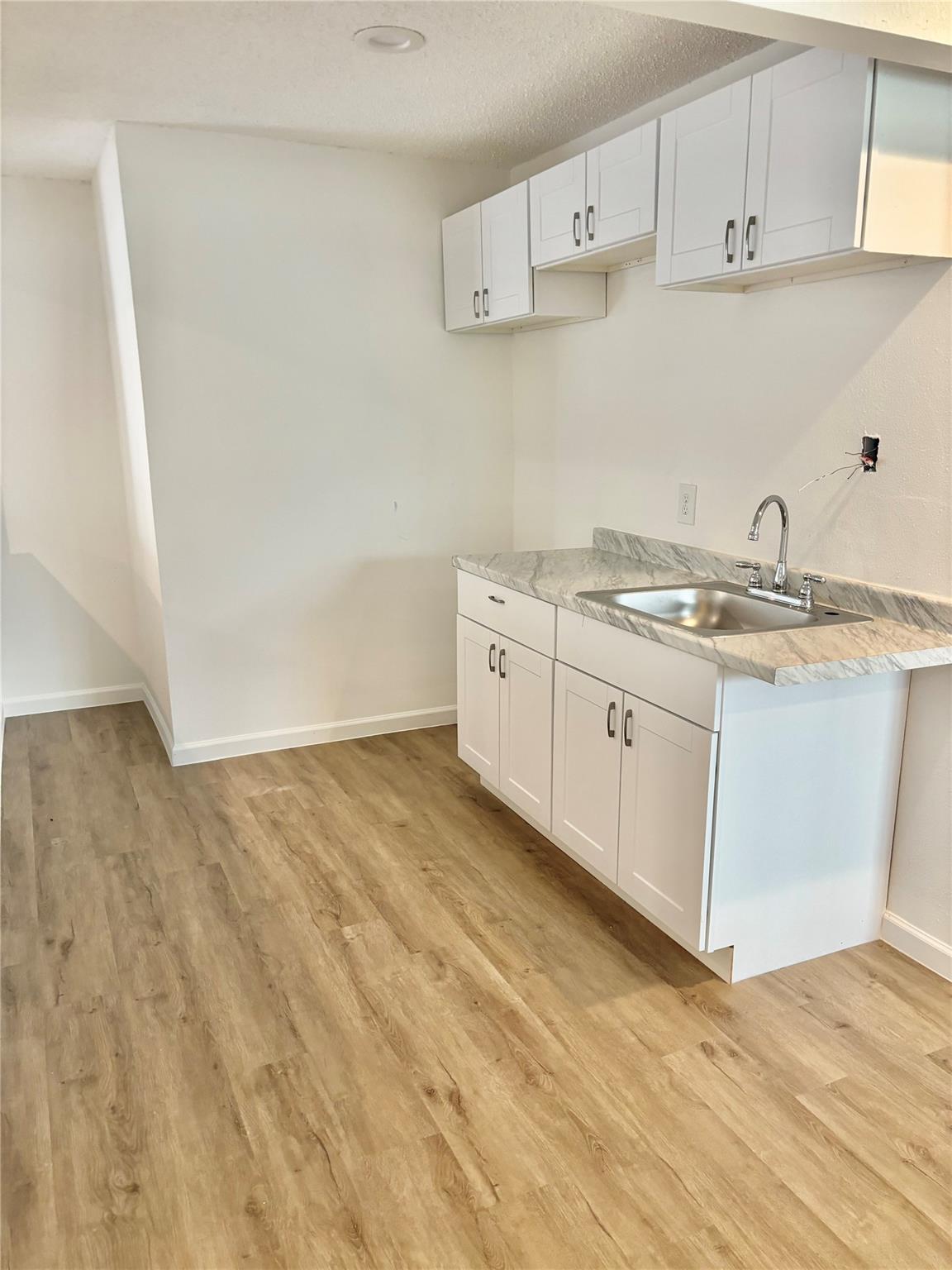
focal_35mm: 26
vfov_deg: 67.3
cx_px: 476
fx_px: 953
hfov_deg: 53.1
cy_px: 635
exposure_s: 1/77
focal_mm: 5.96
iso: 125
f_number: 1.6
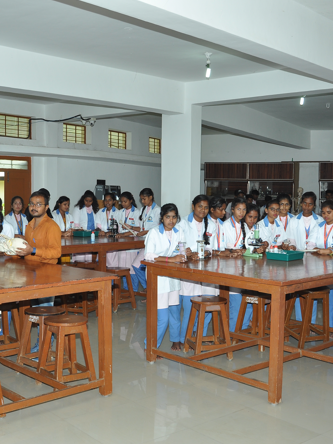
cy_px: 221
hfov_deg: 31.6
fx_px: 586
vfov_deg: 41.5
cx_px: 131
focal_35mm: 46
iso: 250
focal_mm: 21
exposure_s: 1/125
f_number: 5.6
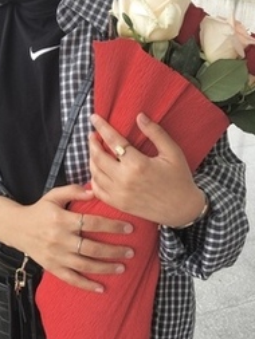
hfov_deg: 34.4
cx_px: 127
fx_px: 412
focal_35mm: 42
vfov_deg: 44.7
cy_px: 192
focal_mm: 4.15
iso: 25
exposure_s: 1/161
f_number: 2.2
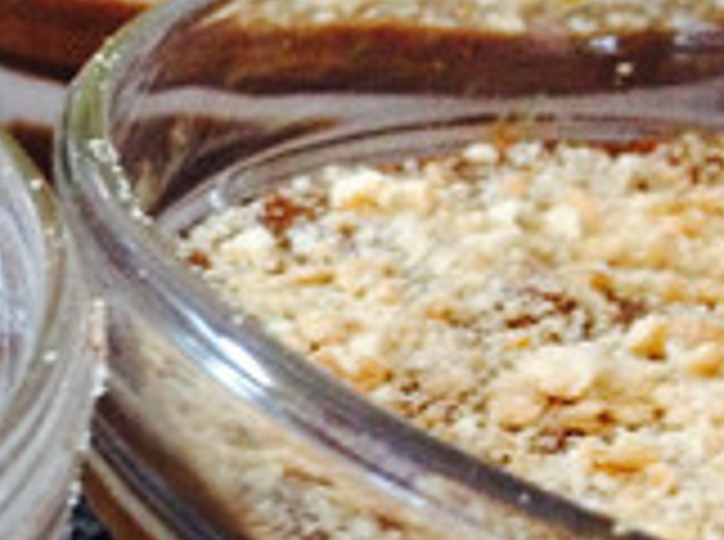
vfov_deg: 13.4
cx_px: -283
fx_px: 2275
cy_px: 511
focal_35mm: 109
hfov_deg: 16.8
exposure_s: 1/20
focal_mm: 4.28
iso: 250
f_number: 2.4
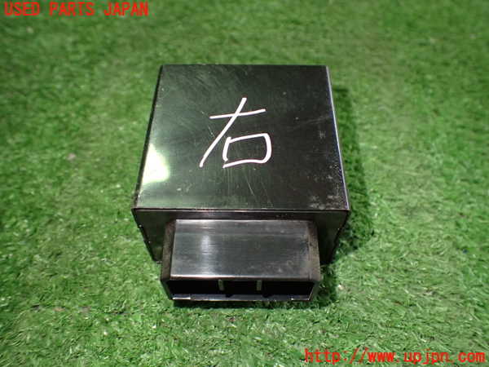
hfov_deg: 60.0
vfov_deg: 46.8
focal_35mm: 30
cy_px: 184
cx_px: 244
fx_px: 424
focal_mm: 5.4
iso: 800
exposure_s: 1/100
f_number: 2.3
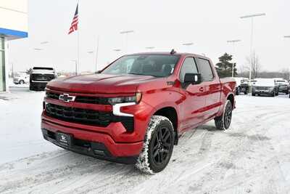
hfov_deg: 61.9
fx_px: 242
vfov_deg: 43.6
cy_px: 97
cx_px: 145
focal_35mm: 30
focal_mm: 20
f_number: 8
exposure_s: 1/250
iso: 160
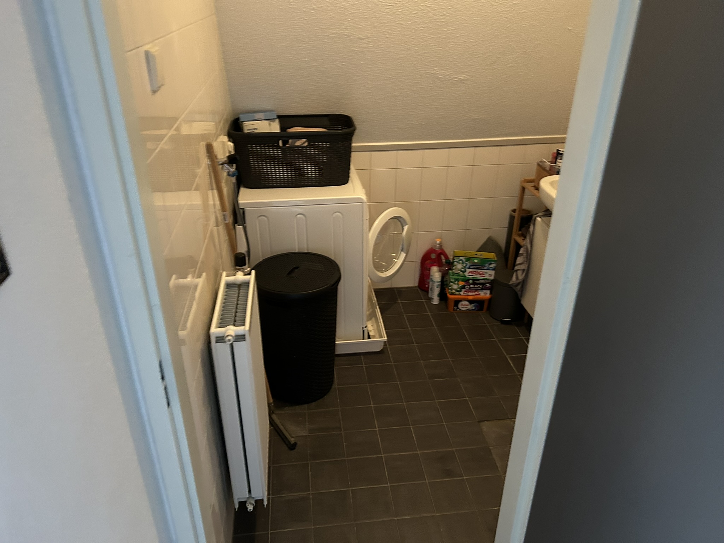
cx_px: 362
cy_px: 272
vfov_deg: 53.1
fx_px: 544
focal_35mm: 26
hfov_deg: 67.3
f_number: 1.5
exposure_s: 1/25
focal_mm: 5.7
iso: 500
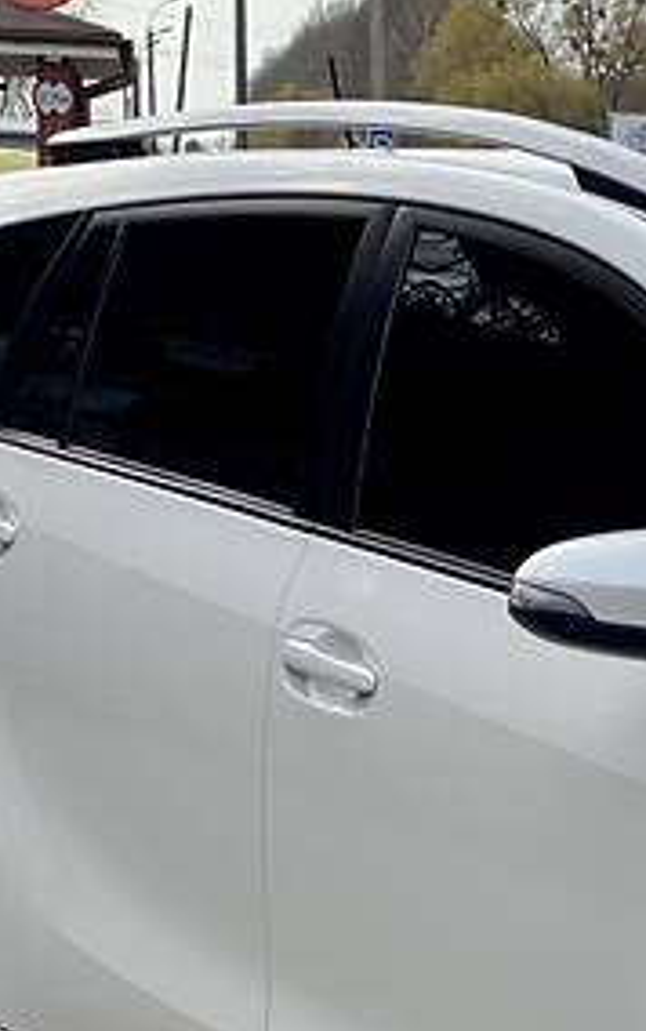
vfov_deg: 13.4
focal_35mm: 155
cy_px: 937
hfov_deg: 8.3
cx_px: 1031
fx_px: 4357
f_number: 2
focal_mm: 6
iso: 20
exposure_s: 1/773
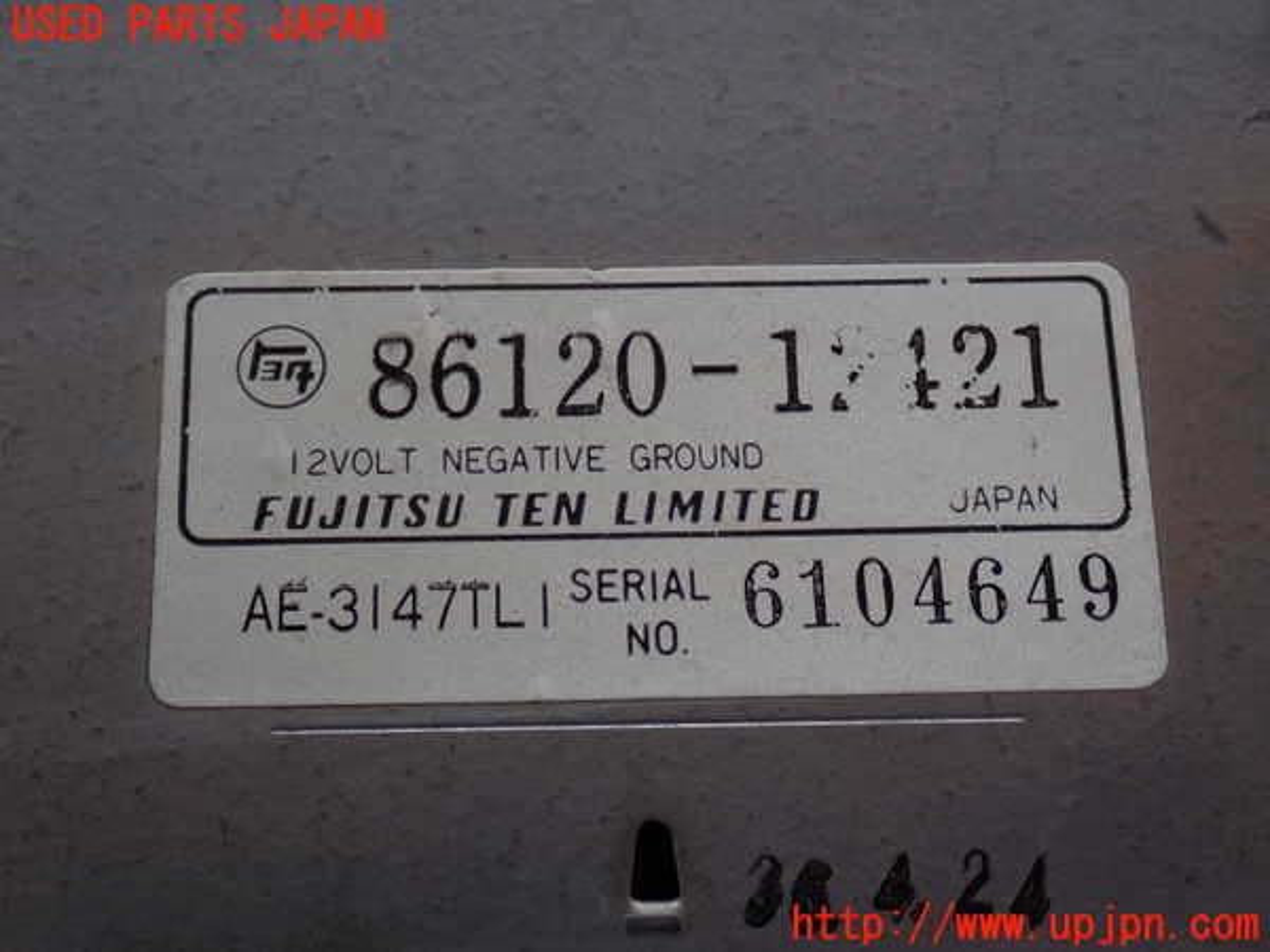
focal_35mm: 54
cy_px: 476
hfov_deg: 35.5
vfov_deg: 27.0
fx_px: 1981
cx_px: 635
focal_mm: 9.65
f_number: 3.3
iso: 200
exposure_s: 1/50
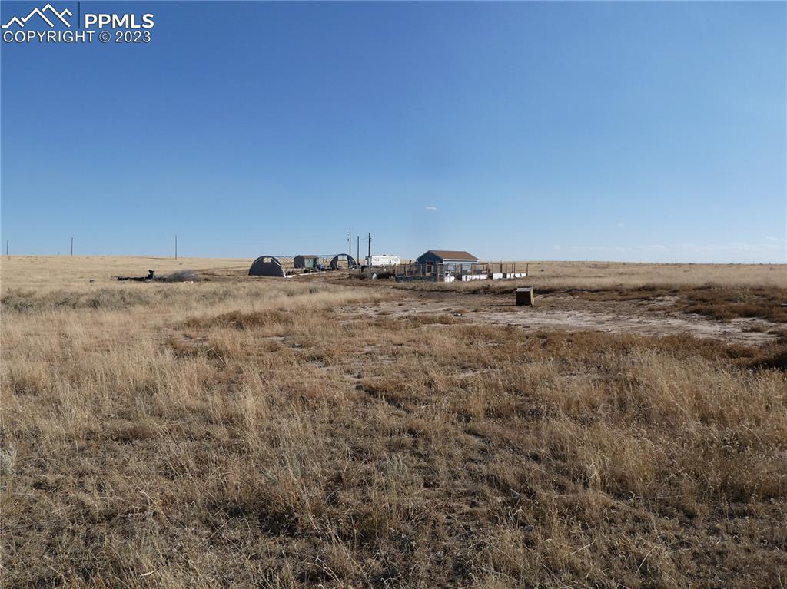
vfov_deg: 56.8
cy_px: 294
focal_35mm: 24
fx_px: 545
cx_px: 394
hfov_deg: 71.6
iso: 80
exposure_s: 1/800
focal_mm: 4.3
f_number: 4.5
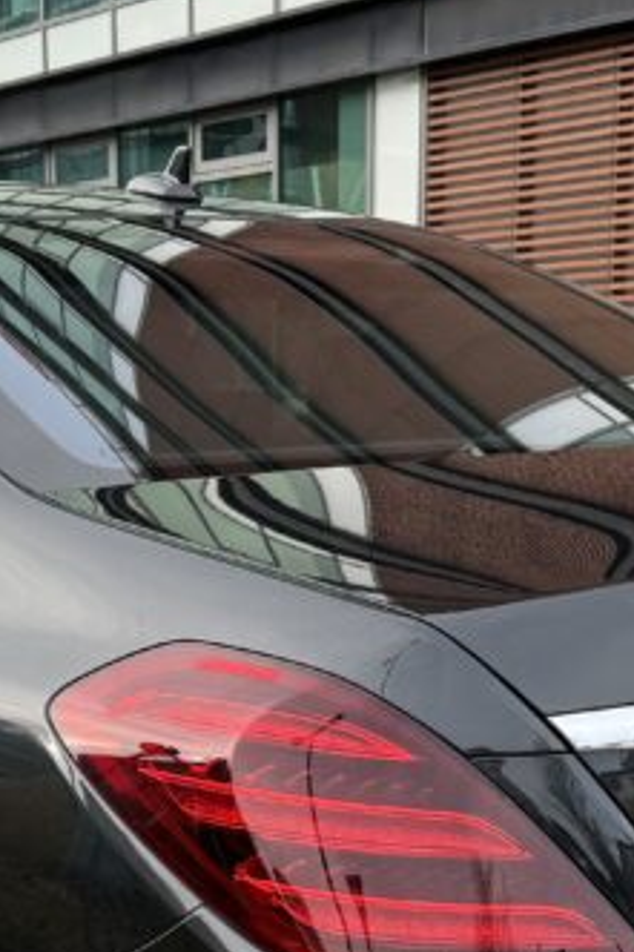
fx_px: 2036
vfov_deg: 25.8
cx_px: 181
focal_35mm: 77
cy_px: 789
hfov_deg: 17.6
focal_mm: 6.86
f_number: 1.78
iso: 80
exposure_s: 1/842
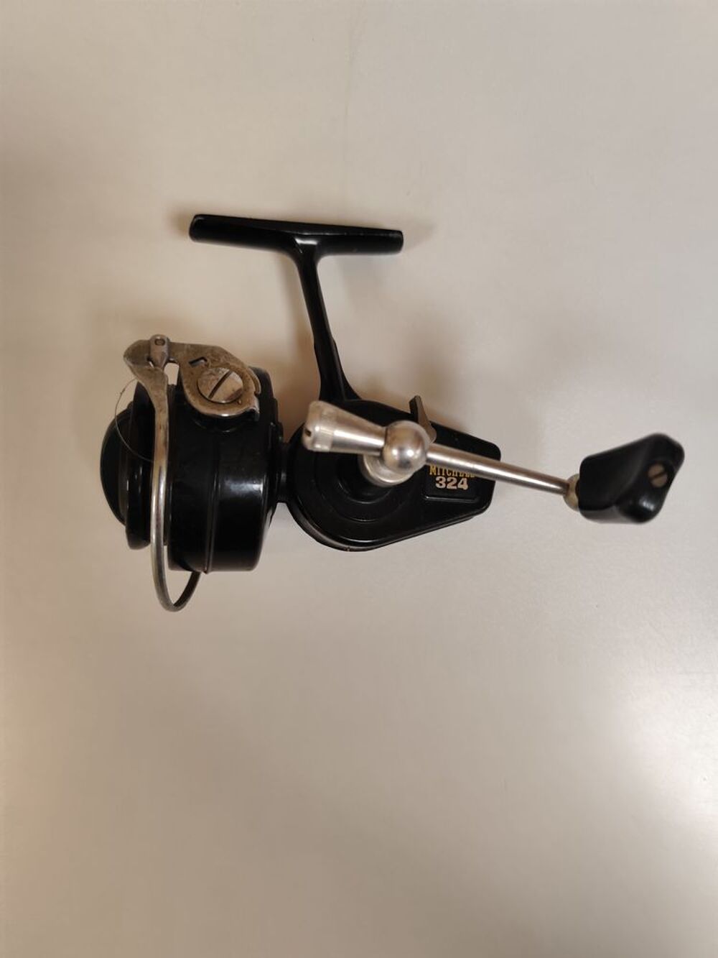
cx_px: 359
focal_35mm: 23
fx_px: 636
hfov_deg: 58.9
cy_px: 479
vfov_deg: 73.9
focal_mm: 6.19
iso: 400
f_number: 1.65
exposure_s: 1/100
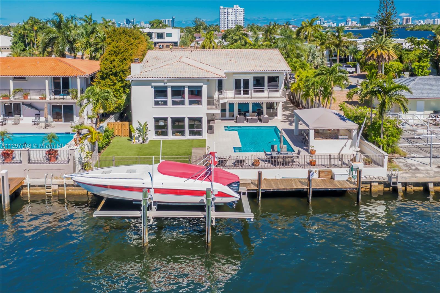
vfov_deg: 46.4
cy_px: 146
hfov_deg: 65.5
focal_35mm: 28
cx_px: 220
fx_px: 342
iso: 100
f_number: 3.2
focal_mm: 10.26
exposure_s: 1/60
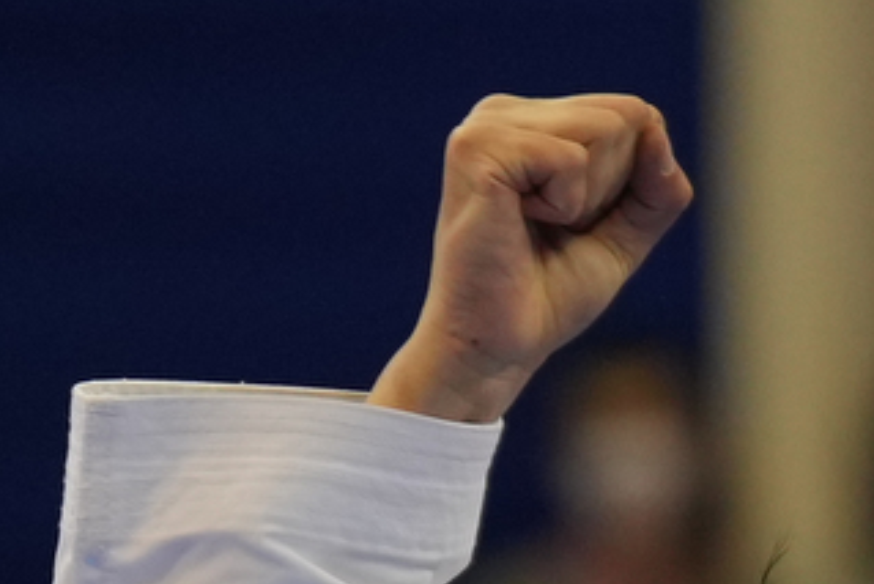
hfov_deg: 2.1
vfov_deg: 1.4
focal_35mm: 980
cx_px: 1663
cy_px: 1980
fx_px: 23802
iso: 1250
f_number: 2.8
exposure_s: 1/500
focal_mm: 125
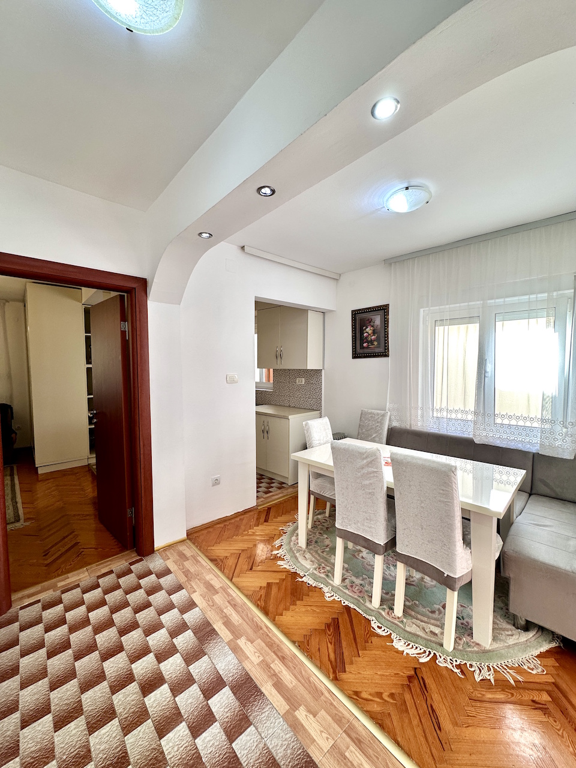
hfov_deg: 85.7
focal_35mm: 14
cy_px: 384
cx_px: 288
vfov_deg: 102.1
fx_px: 311
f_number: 2.2
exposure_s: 1/99
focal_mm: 2.22
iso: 64
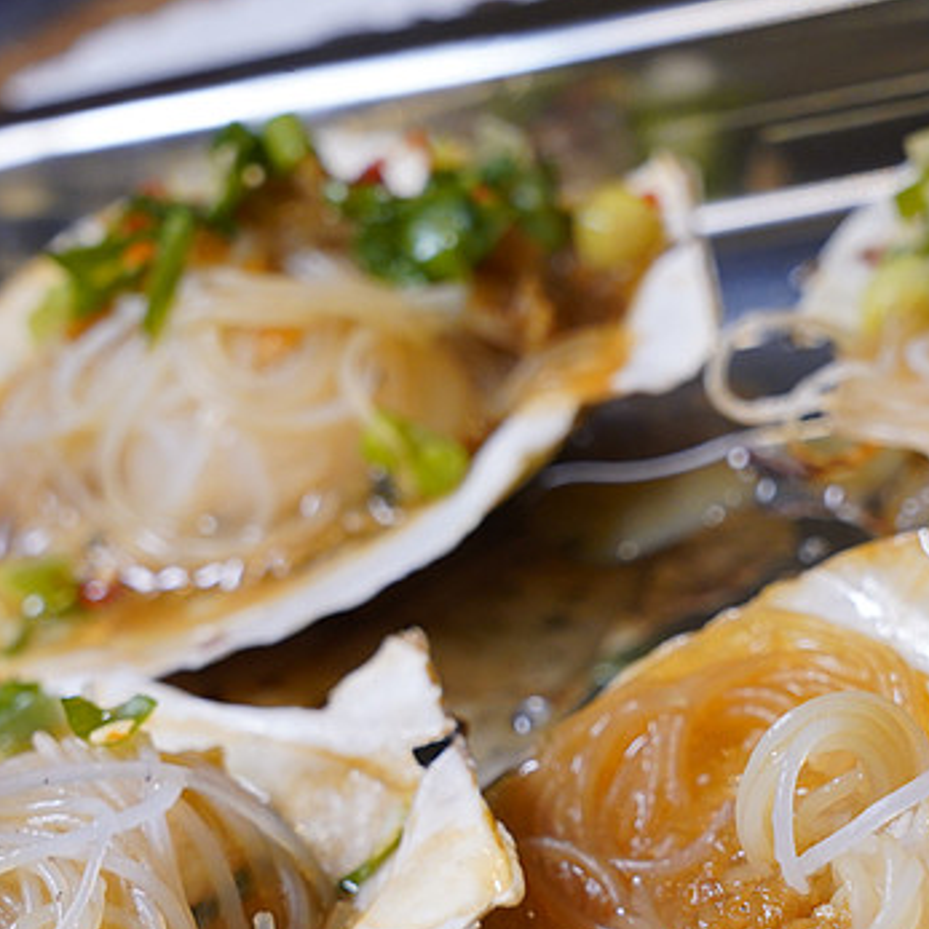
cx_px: 680
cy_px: 673
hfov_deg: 11.4
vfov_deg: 11.4
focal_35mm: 153
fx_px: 4646
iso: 1600
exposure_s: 1/125
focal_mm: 78
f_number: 9
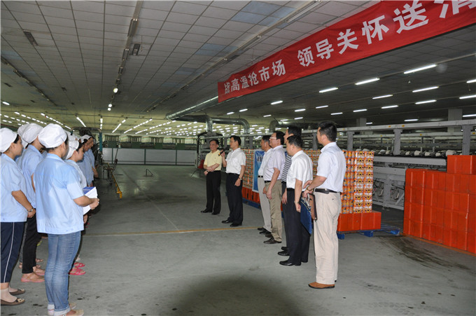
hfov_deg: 67.5
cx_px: 238
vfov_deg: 47.8
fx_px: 356
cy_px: 158
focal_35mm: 27
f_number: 3.5
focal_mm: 18
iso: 800
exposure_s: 1/60
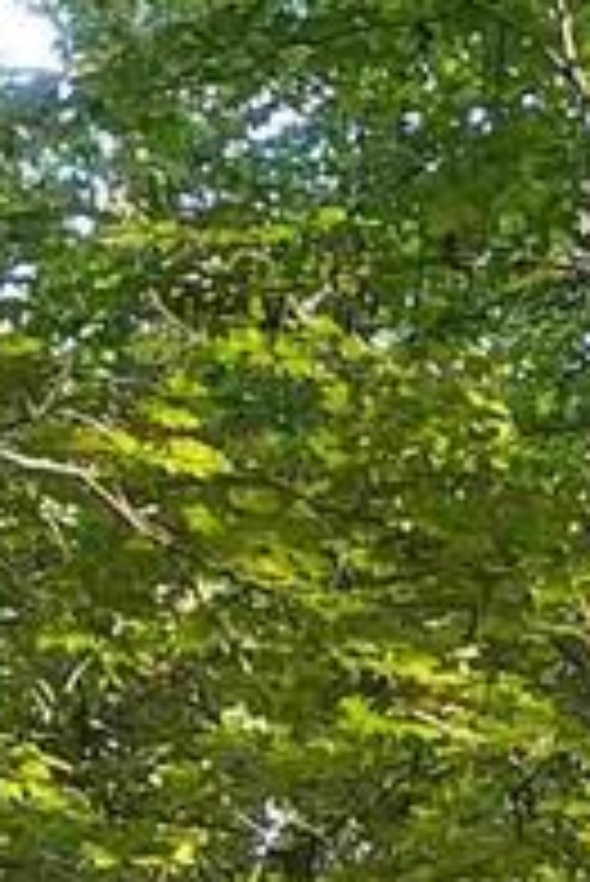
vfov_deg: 9.4
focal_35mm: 206
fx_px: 5055
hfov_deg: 6.5
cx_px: 1085
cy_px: 1701
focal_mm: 4.75
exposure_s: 1/100
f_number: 1.7
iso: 100
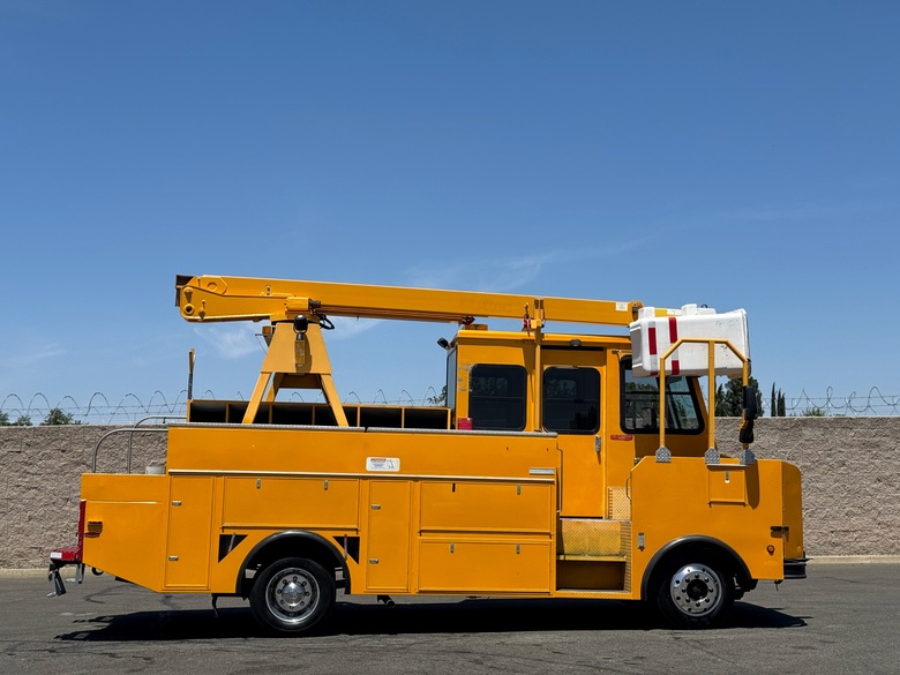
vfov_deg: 30.3
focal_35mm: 48
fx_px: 1248
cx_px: 450
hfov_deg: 39.7
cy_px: 338
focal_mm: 6.76
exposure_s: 1/5848
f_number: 1.78
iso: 64
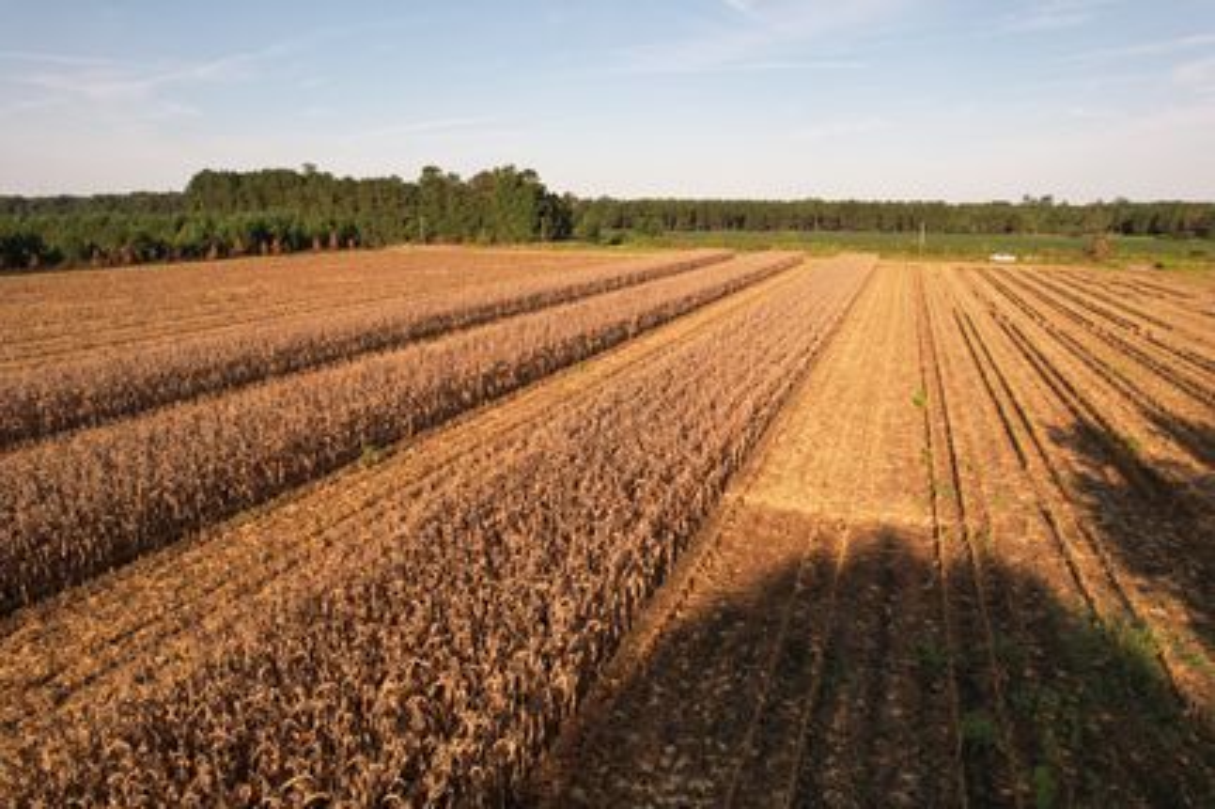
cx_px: 608
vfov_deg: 57.2
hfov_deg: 78.6
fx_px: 742
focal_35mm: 22
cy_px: 404
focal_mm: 8.38
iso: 100
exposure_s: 1/1250
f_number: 2.8
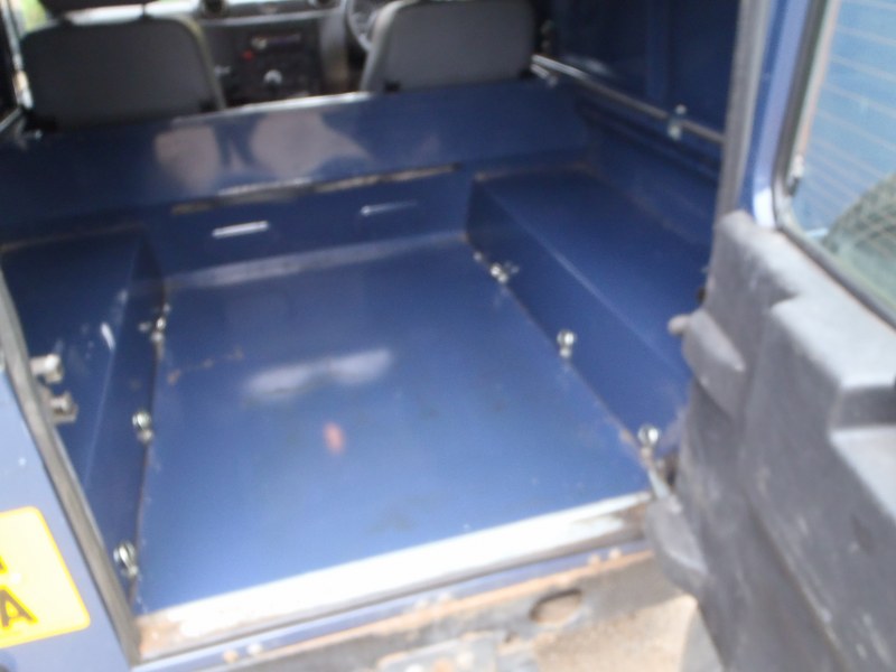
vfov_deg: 49.7
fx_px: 725
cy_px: 336
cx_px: 448
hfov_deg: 63.4
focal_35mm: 28
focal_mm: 5
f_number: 3.5
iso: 160
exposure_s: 1/30
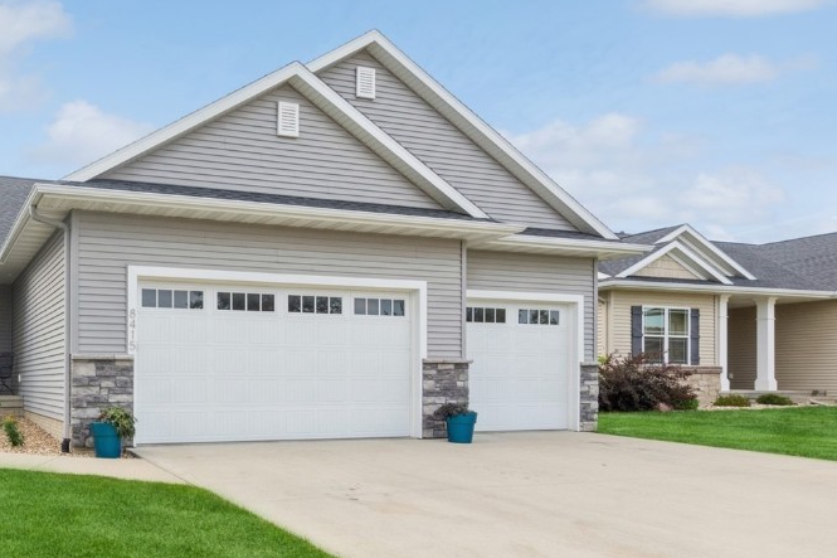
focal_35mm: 26
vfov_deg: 48.3
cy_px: 392
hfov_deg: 60.8
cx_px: 115
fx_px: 604
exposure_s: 1/160
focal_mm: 10
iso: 200
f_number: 8
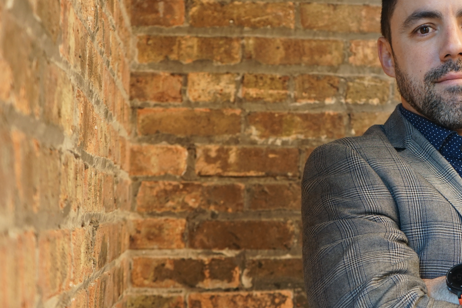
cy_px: 147
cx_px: 345
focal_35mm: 68
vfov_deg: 20.0
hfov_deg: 29.2
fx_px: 873
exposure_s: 1/60
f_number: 4
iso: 500
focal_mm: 36
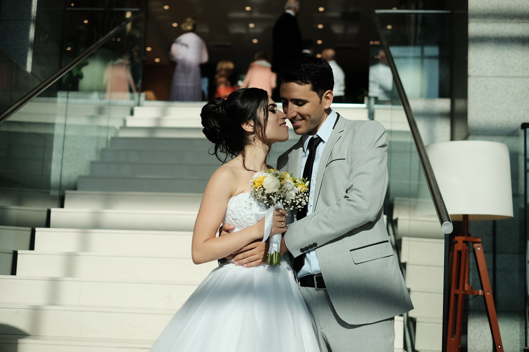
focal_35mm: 53
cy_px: 176
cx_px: 264
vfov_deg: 25.5
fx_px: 779
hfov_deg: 37.5
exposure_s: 1/5000
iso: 400
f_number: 1.8
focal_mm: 35
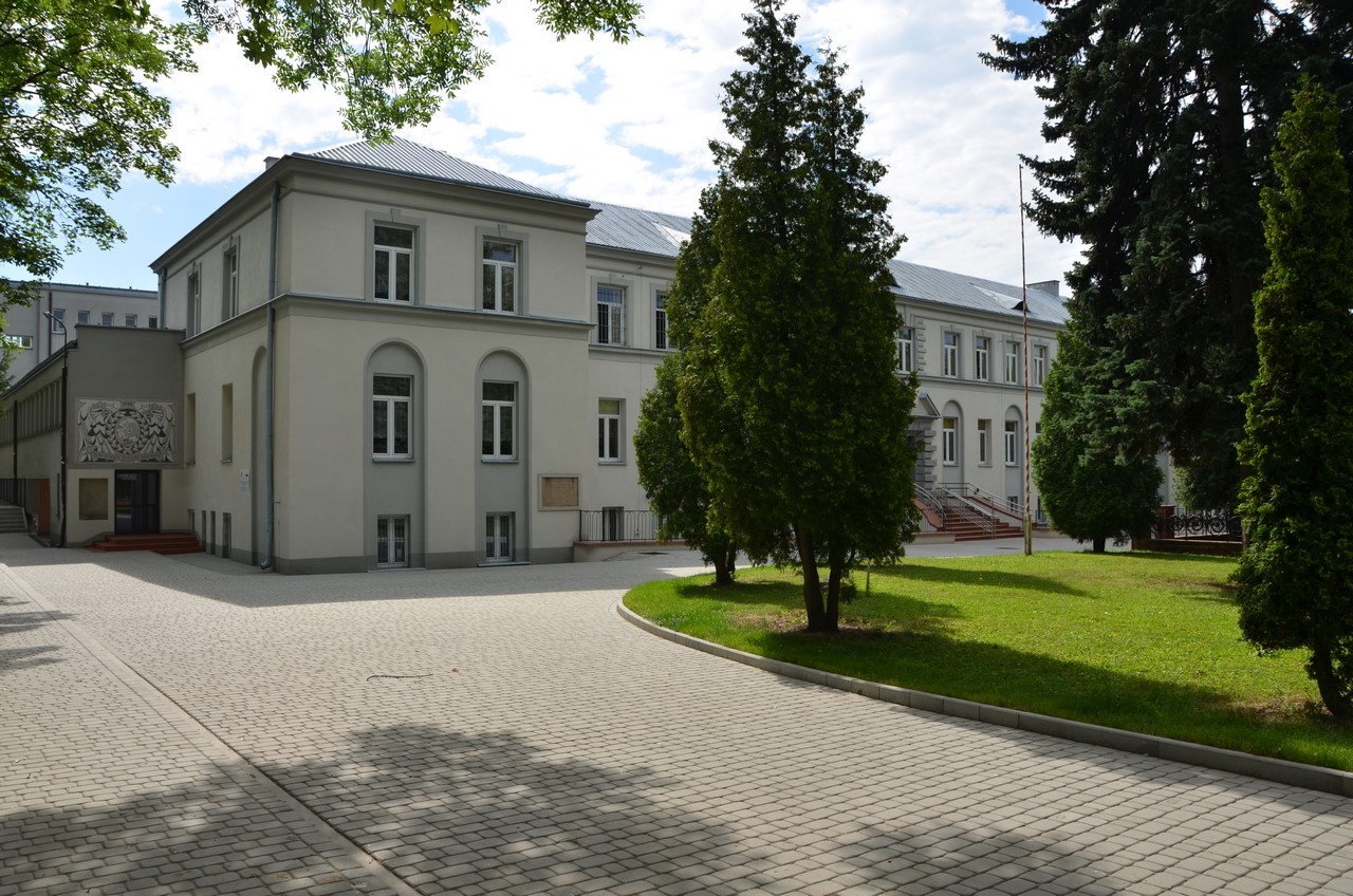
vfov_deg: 47.7
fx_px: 1013
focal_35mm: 27
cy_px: 448
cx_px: 676
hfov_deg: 67.5
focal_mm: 18
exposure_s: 1/320
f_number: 9
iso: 100
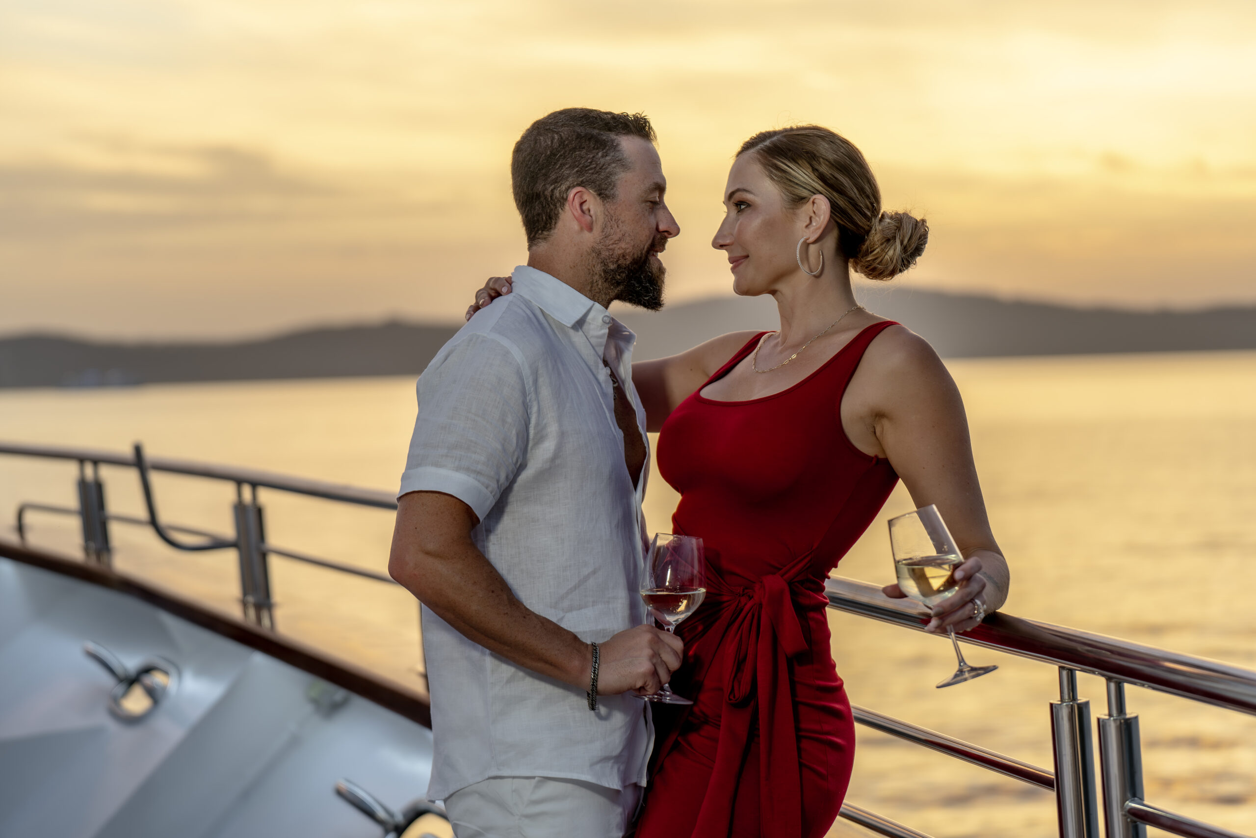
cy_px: 419
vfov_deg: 17.3
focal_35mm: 79
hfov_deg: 25.7
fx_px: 2756
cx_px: 628
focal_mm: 79
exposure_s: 1/125
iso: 200
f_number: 2.8
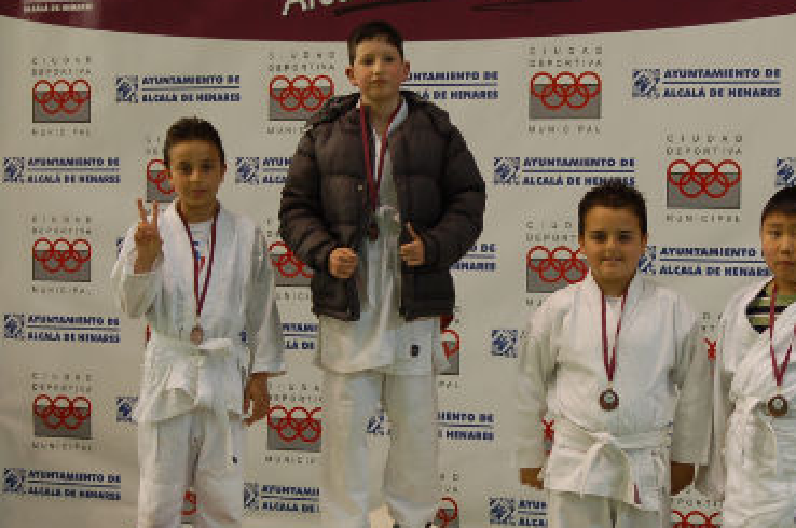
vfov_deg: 16.4
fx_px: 1833
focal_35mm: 83
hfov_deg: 24.5
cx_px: 475
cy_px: 328
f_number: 3.8
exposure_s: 1/60
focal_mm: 34
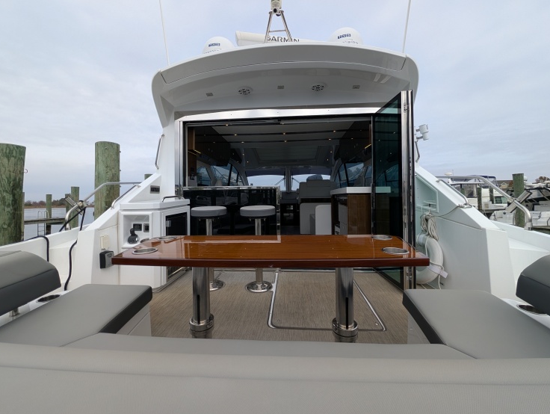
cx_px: 275
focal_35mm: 13
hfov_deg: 106.1
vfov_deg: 89.9
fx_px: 207
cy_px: 194
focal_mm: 2.02
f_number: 1.7
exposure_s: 1/2545
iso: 50
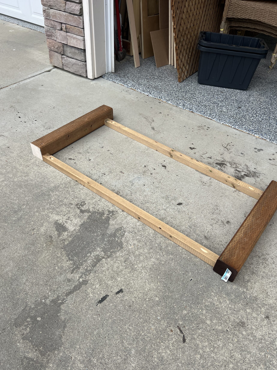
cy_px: 190
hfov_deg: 51.4
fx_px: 288
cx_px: 137
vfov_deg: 65.3
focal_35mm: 27
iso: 50
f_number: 1.5
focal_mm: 5.7
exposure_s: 1/2252
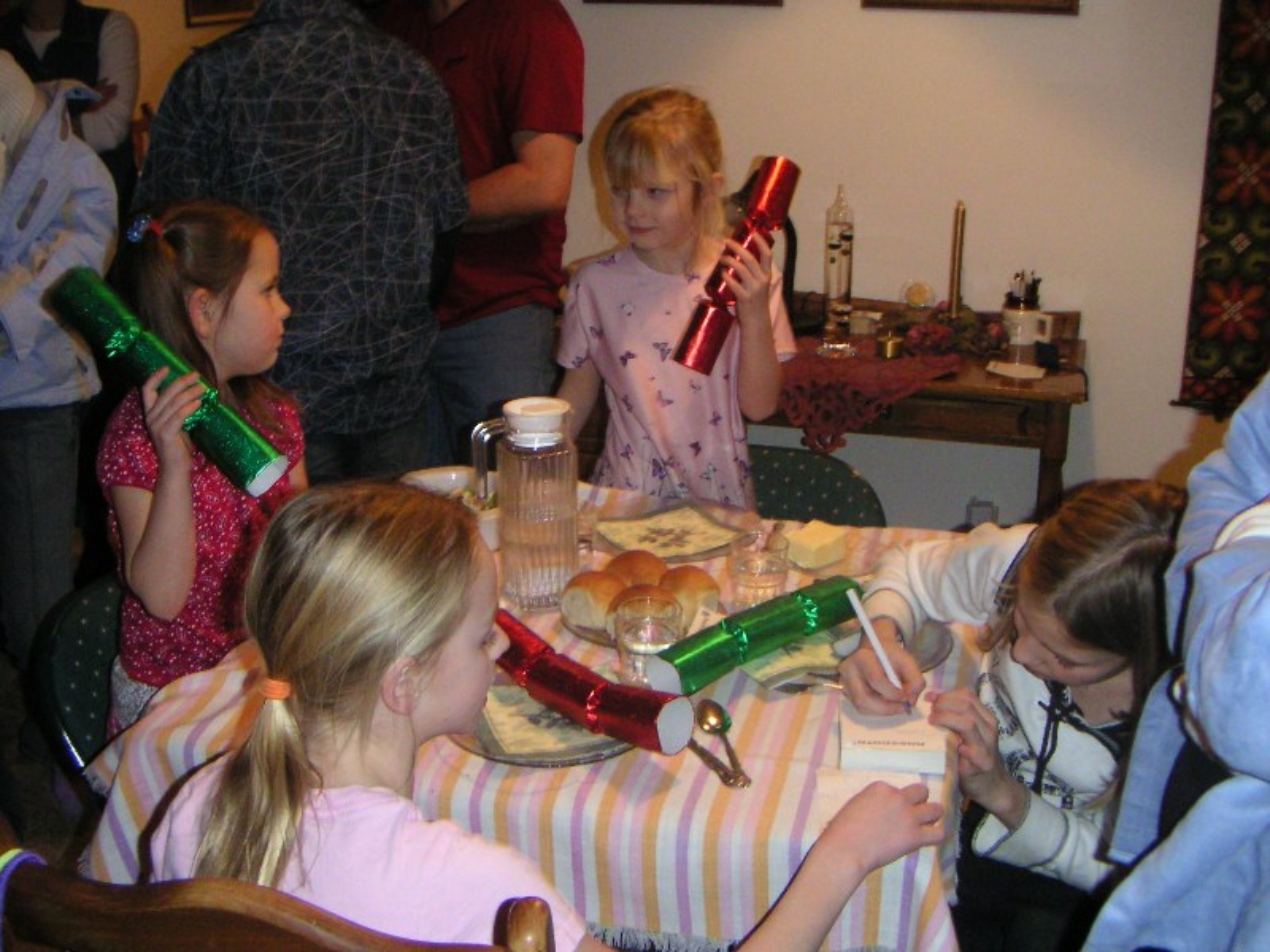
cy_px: 476
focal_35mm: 39
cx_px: 635
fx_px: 1431
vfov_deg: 36.8
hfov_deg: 47.9
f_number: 2.9
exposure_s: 1/45
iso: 200
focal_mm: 5.1
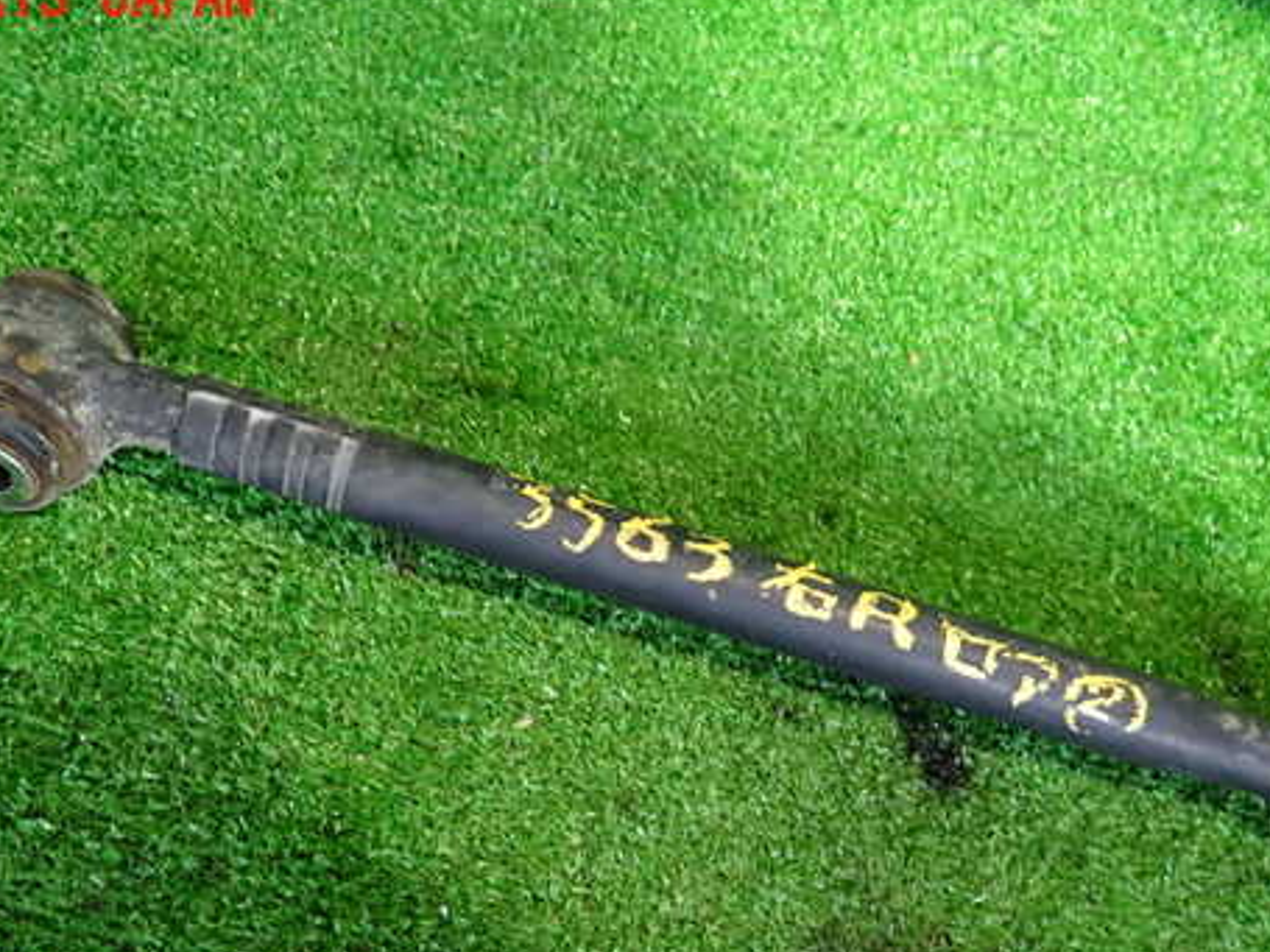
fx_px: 1210
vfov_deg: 42.6
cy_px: 592
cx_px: 583
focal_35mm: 33
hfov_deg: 55.3
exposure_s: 1/30
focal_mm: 4.5
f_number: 2
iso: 640
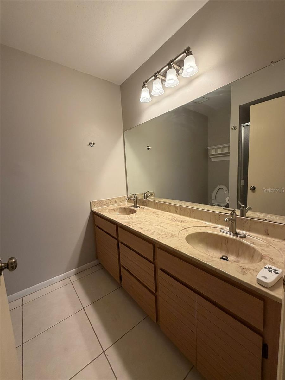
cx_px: 142
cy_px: 190
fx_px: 154
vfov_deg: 102.1
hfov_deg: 85.7
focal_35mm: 14
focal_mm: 2.22
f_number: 2.2
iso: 200
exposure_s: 1/120
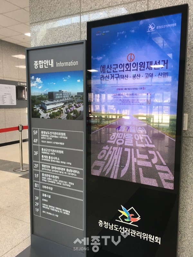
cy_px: 128
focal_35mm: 29
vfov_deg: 61.7
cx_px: 96
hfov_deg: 48.2
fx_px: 216
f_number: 2.2
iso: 25
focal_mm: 4.15
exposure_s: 1/30
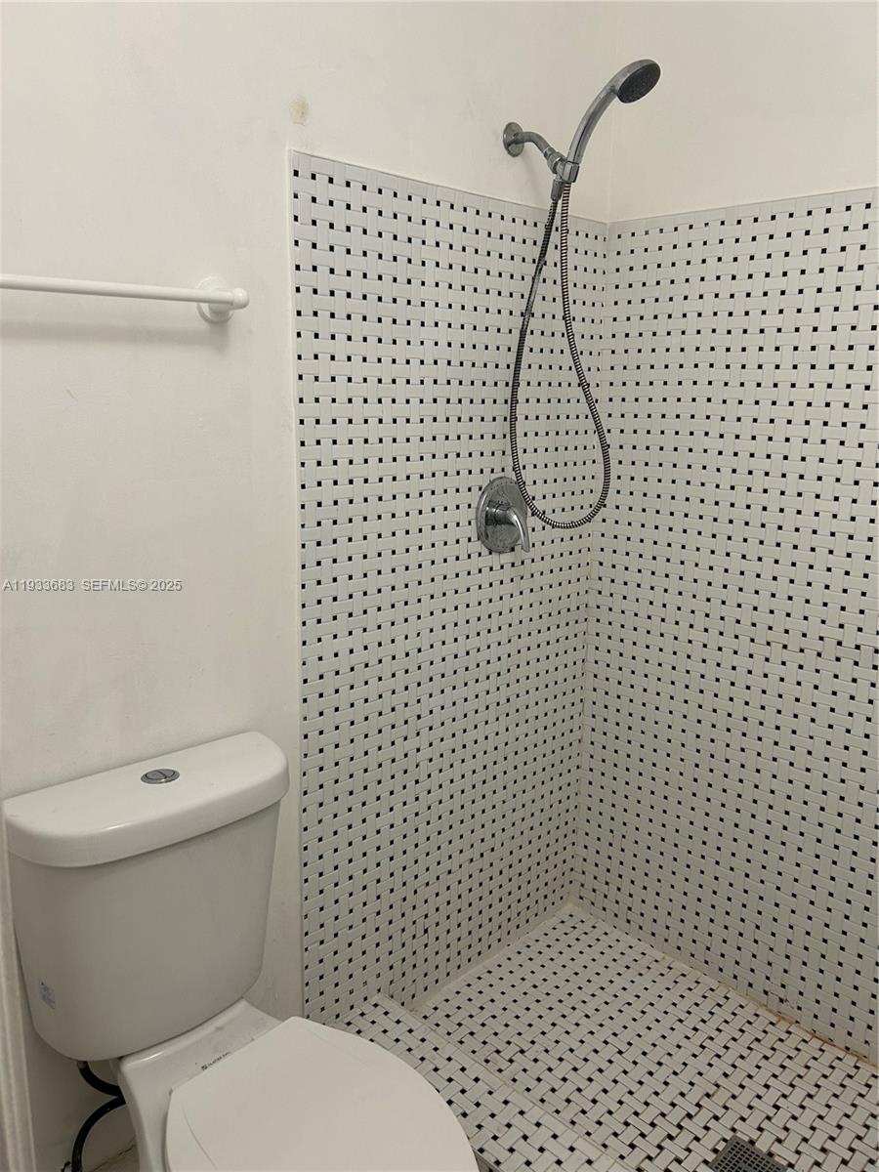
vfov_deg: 67.3
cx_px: 440
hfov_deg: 53.1
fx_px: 880
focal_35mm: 26
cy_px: 586
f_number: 1.5
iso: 80
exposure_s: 1/60
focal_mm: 5.7
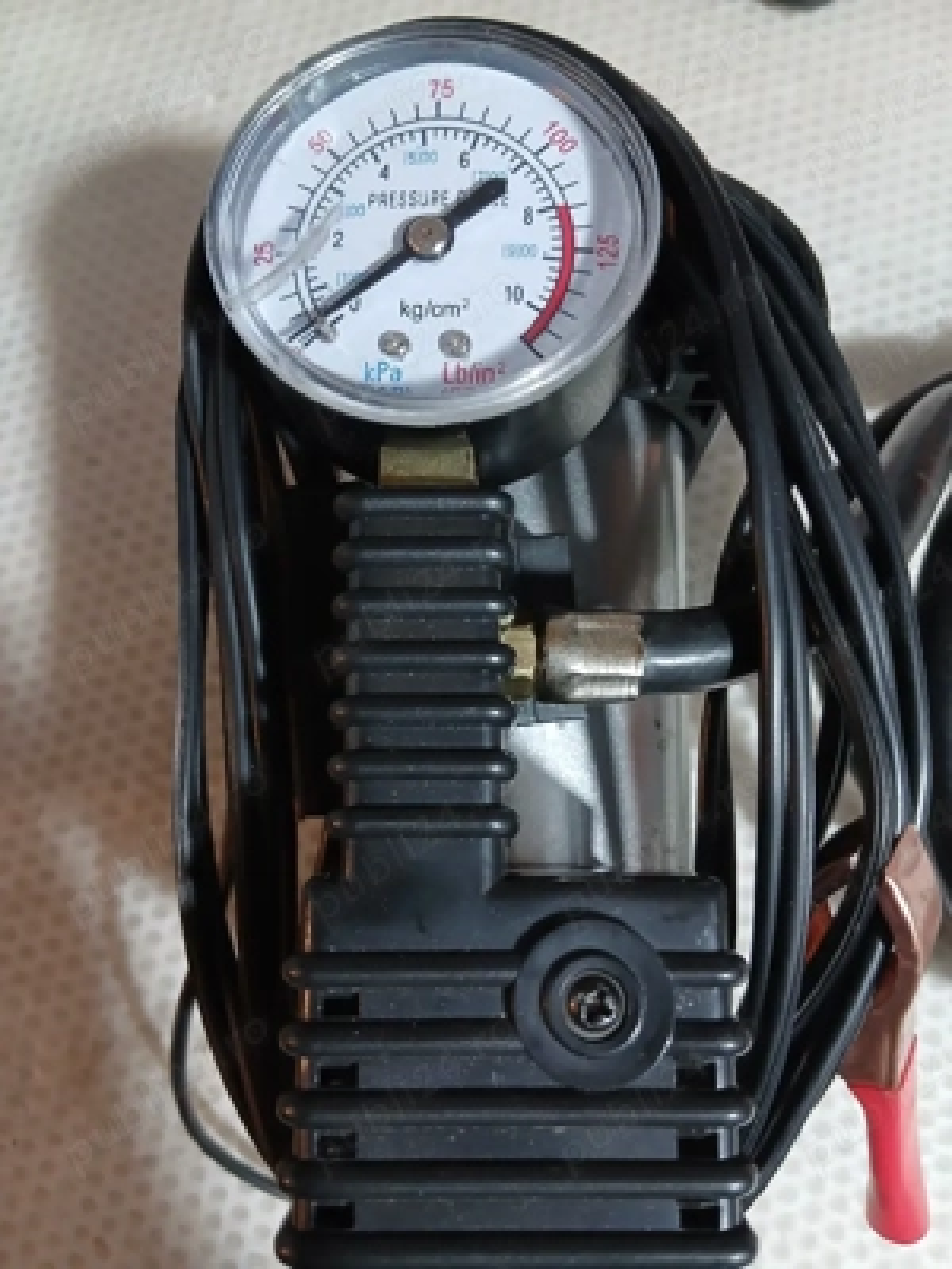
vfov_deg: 67.3
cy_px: 634
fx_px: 953
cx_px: 476
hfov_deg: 53.1
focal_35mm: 26
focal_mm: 3.98
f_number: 1.8
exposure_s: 1/25.1
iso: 250
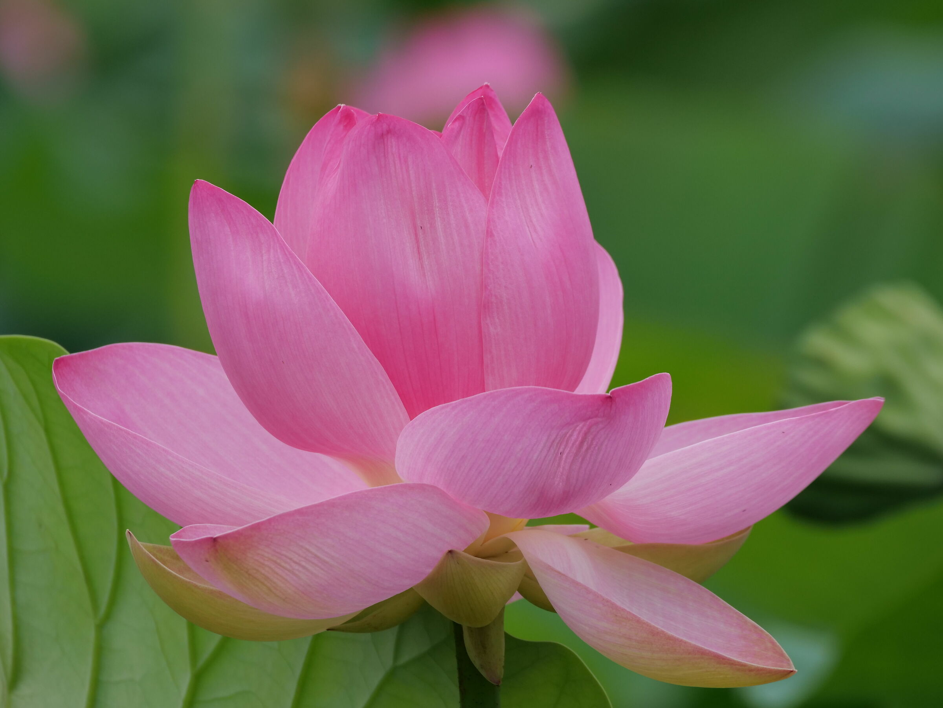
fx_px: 21793
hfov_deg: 2.5
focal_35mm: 800
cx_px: 472
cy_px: 354
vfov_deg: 1.9
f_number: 8
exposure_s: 1/320
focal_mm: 400
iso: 400
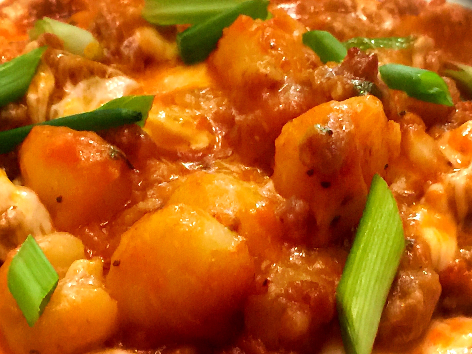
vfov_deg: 25.7
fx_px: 777
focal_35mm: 57
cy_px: 177
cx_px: 236
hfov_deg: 33.8
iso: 100
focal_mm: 4.15
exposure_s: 1/10
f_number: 2.2
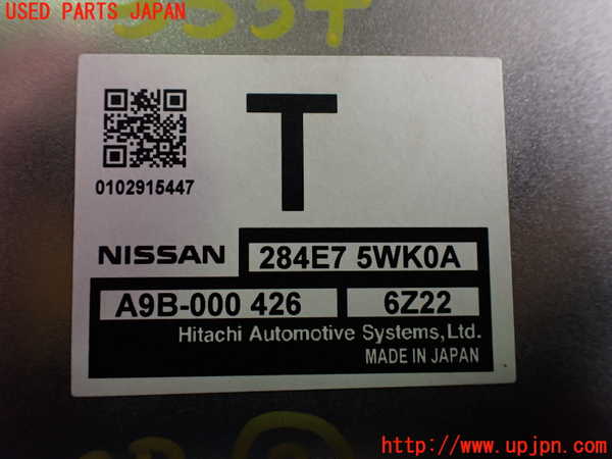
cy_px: 230
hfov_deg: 60.0
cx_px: 306
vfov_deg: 46.8
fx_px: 530
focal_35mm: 30
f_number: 2.3
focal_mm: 5.4
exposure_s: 1/125
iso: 250
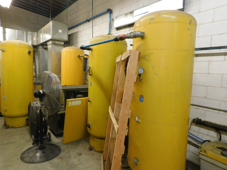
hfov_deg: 73.9
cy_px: 85
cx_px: 114
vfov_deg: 58.9
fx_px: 151
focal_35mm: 23
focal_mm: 4
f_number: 3
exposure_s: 1/20
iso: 400
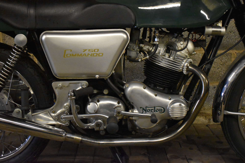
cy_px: 82
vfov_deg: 28.1
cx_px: 122
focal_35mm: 48
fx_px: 327
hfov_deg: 41.1
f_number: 4.5
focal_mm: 32
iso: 8000
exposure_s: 1/125
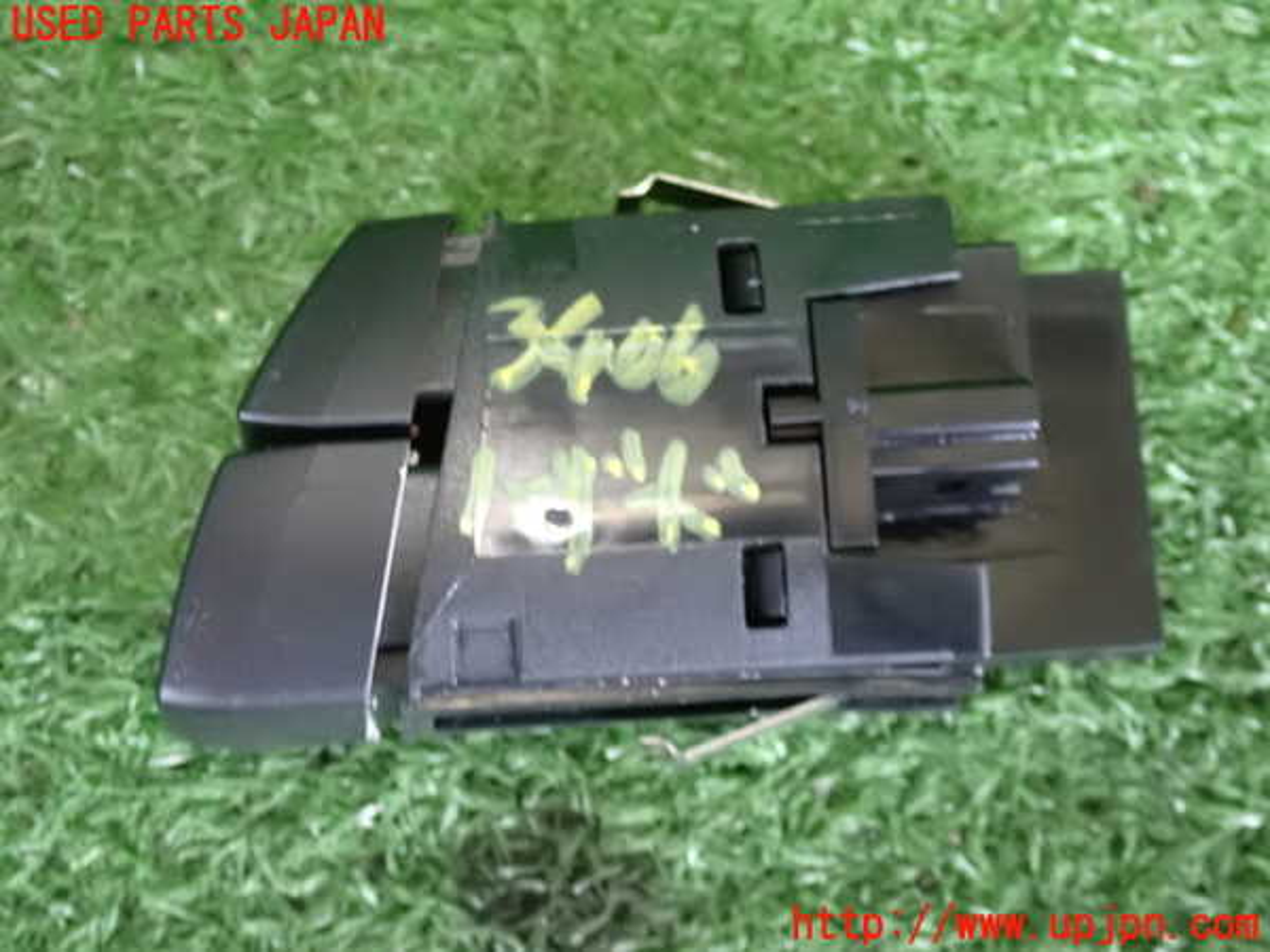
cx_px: 635
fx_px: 3449
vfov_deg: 15.7
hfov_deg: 20.9
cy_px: 476
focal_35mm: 94
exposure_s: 1/15
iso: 1600
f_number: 4.7
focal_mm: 16.79
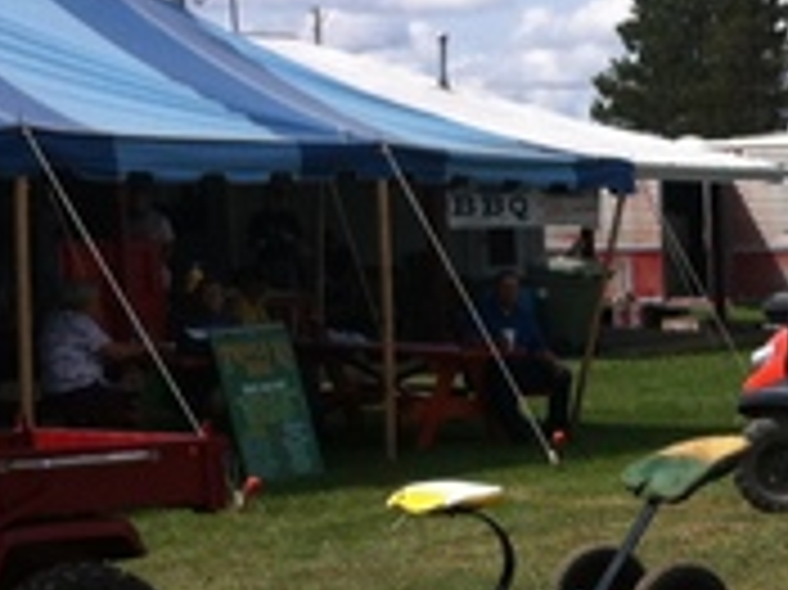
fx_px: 2912
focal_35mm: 128
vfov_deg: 11.4
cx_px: 986
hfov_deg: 14.8
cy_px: 698
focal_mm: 3.85
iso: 80
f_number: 2.8
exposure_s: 1/1588
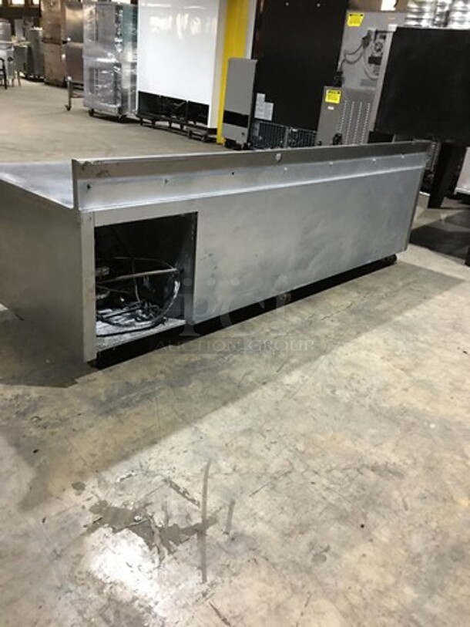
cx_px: 235
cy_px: 314
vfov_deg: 61.7
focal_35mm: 29
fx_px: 525
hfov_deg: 48.2
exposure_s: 1/4
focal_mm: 4.15
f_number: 2.2
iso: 64
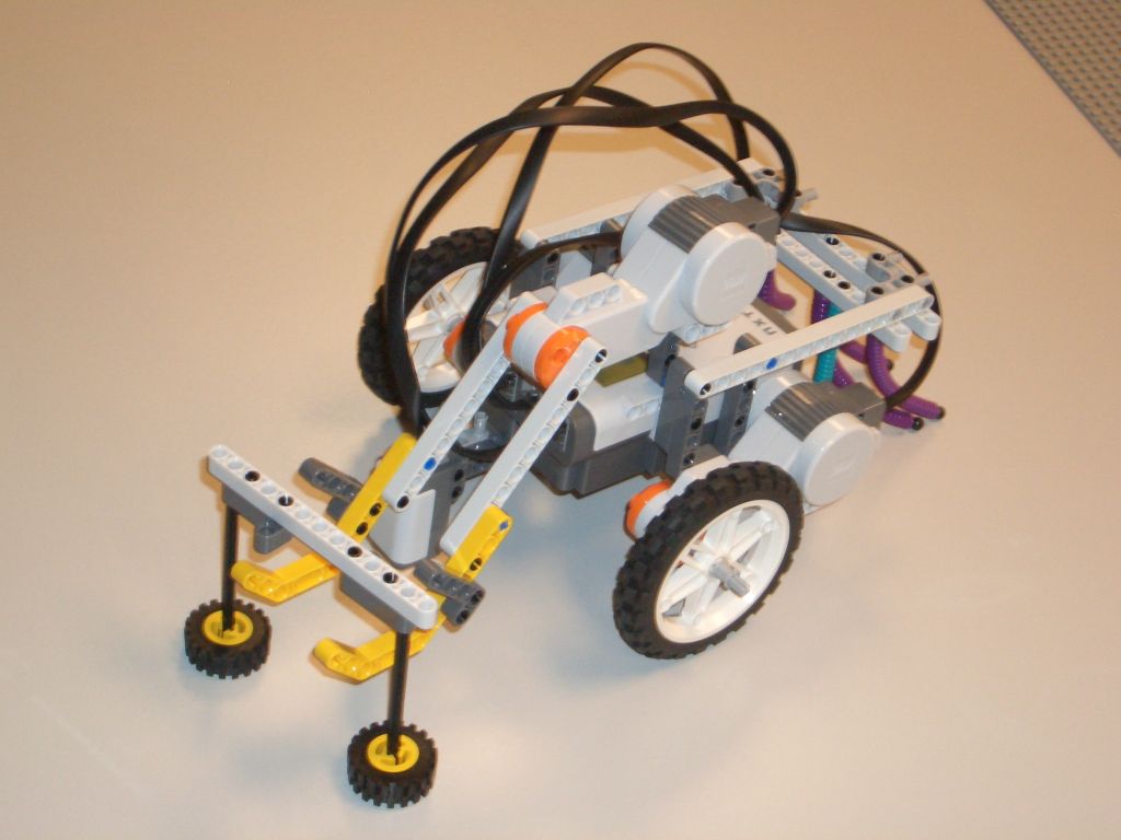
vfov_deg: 19.9
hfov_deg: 26.3
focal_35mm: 74
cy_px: 420
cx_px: 560
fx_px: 2396
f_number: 3.9
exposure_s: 1/60
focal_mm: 12.2
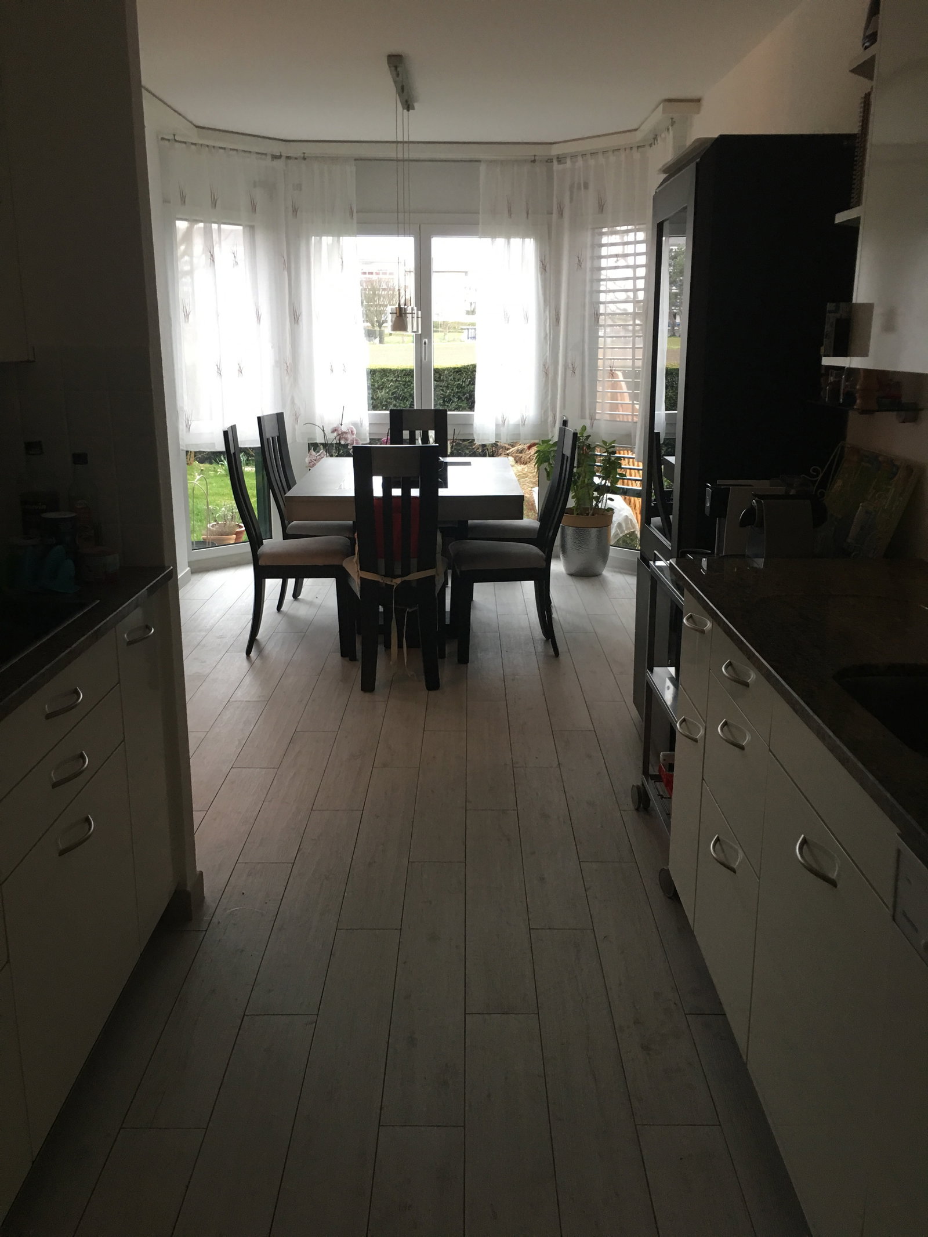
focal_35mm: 29
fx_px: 1036
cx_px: 464
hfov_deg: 48.2
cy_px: 618
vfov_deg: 61.7
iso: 64
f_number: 2.2
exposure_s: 1/17
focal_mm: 4.15
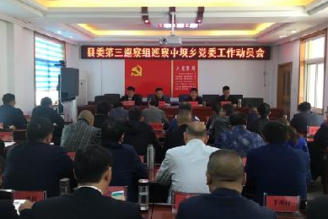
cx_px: 164
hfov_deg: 60.3
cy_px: 95
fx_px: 282
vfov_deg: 42.2
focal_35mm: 31
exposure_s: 1/33
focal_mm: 4.15
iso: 100
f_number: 2.2
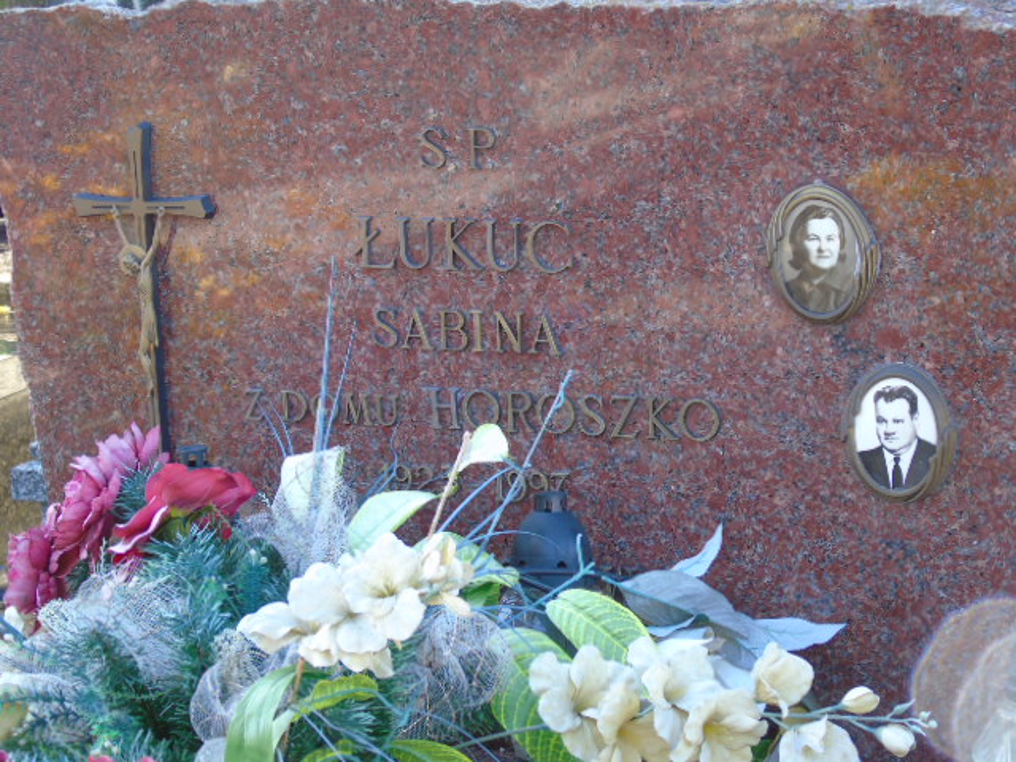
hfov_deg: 18.2
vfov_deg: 13.7
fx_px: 3170
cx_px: 508
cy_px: 381
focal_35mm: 108
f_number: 4.4
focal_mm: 19
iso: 100
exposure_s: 1/40
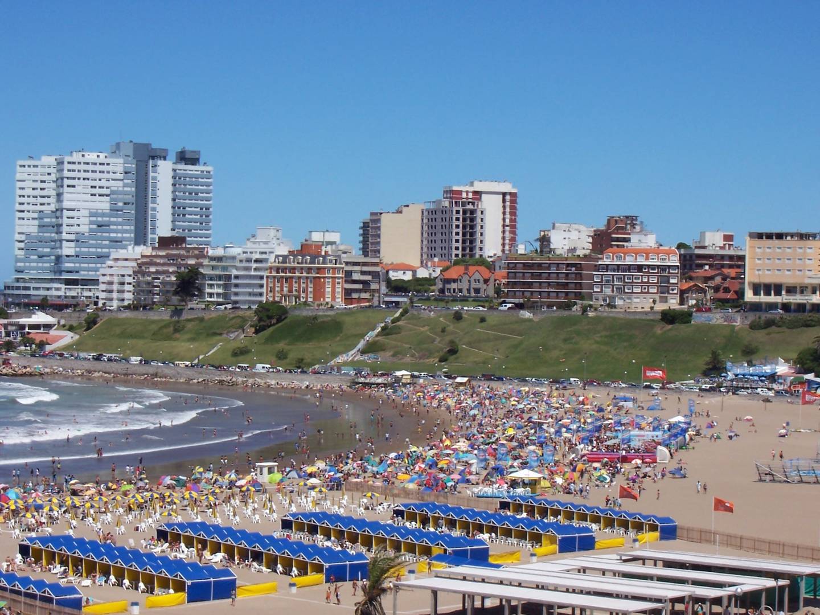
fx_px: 2416
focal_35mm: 102
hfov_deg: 19.3
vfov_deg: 14.5
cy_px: 308
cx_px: 410
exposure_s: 1/350
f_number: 9.5
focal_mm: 16.8
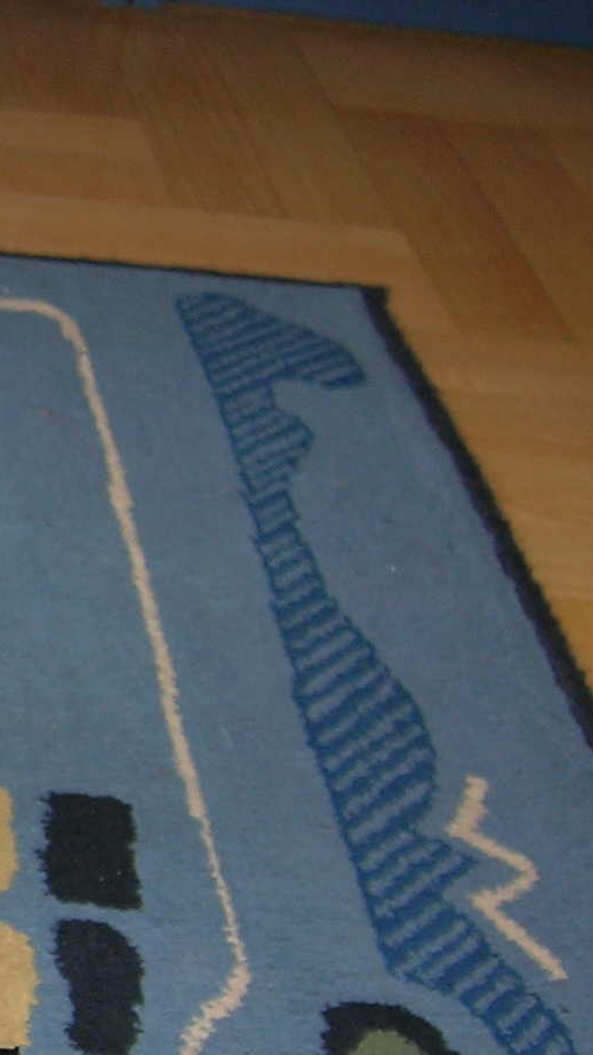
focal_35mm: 93
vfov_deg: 22.9
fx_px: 2601
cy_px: 574
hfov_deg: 12.0
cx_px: -476
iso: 50
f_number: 2.9
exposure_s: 1/60.1
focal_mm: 5.7
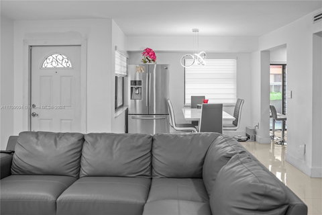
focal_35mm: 29
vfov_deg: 44.7
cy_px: 108
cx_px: 161
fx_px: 261
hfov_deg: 63.3
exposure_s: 1/25
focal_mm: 29.2
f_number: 2.8
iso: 250
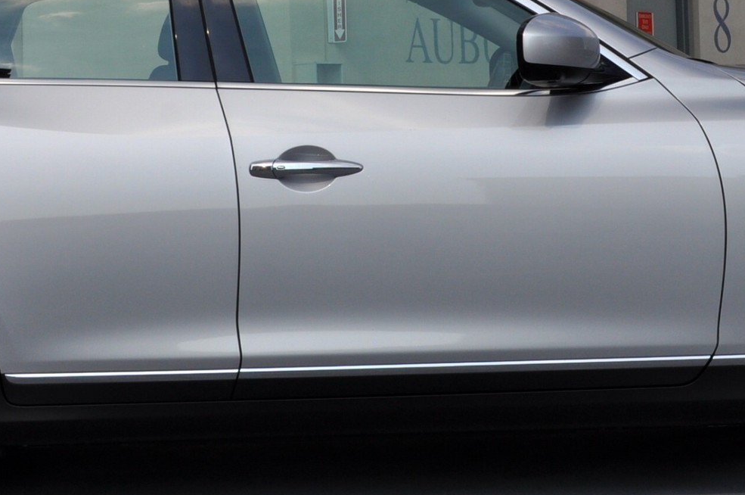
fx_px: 2046
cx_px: 349
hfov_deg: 20.6
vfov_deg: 13.7
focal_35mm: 99
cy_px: 93
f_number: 11
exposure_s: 1/500
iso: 200
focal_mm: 26
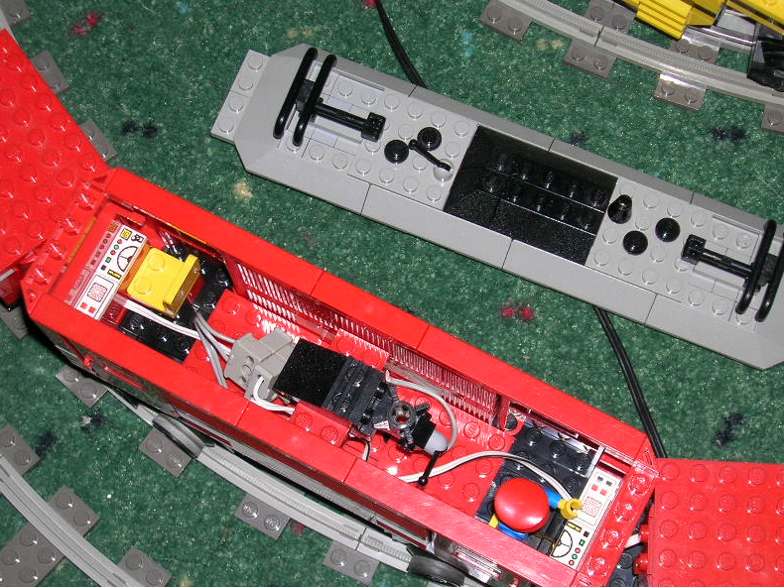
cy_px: 326
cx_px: 410
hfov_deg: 27.8
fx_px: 1585
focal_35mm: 70
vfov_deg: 21.0
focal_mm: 9
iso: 50
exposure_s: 1/60.1
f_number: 3.4
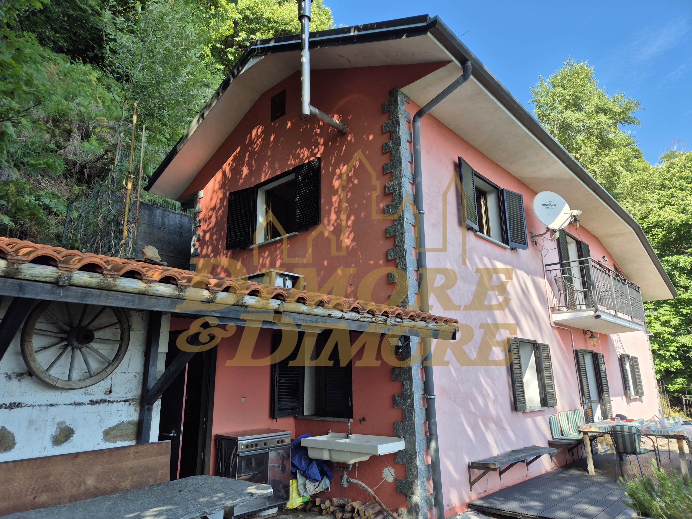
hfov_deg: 73.9
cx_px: 346
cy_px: 260
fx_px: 460
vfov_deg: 58.9
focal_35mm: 23
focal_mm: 5.4
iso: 25
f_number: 1.8
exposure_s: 1/536
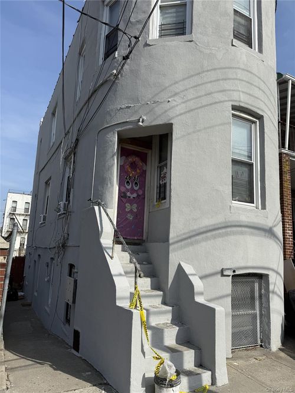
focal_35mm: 24
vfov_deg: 71.6
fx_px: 273
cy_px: 196
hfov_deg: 56.8
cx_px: 148
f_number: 1.78
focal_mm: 6.76
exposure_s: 1/6711
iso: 80
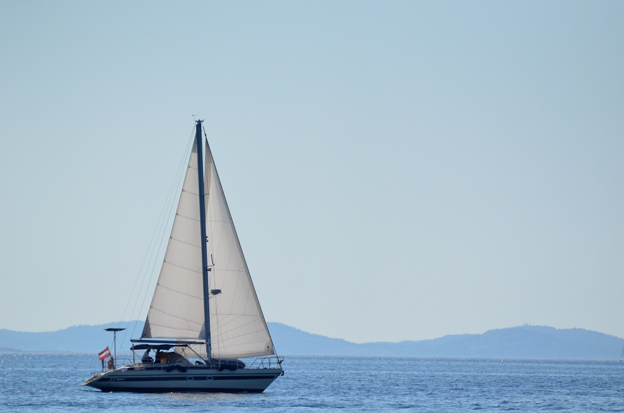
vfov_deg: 3.6
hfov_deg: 5.5
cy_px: 206
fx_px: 6485
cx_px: 312
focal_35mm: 375
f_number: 5.6
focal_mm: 250
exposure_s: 1/8000
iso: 800
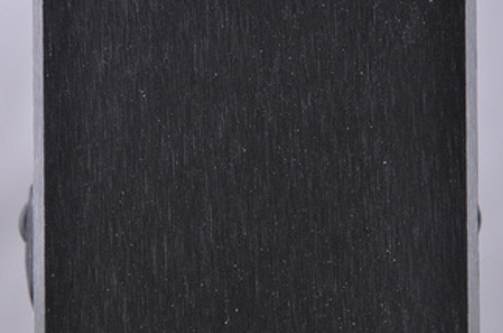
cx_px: 252
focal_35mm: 220
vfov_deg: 6.2
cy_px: 211
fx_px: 3064
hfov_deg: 9.4
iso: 3200
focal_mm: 105
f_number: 9.5
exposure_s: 1/125
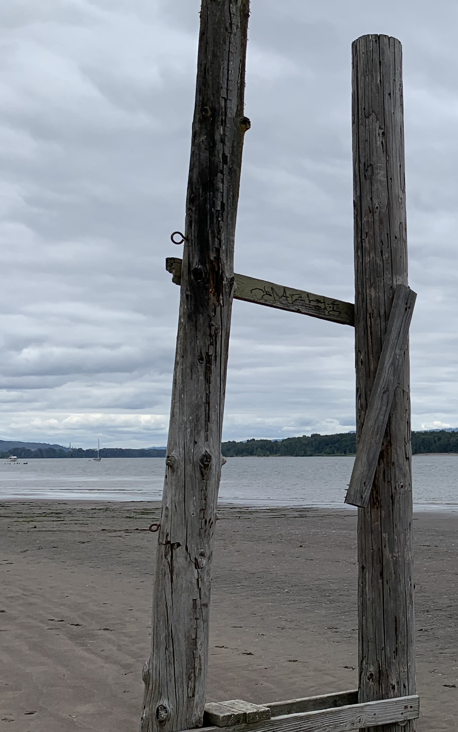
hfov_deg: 21.2
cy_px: 407
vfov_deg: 38.8
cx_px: 678
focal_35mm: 52
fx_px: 1038
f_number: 1.8
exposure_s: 1/1845
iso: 25
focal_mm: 4.25
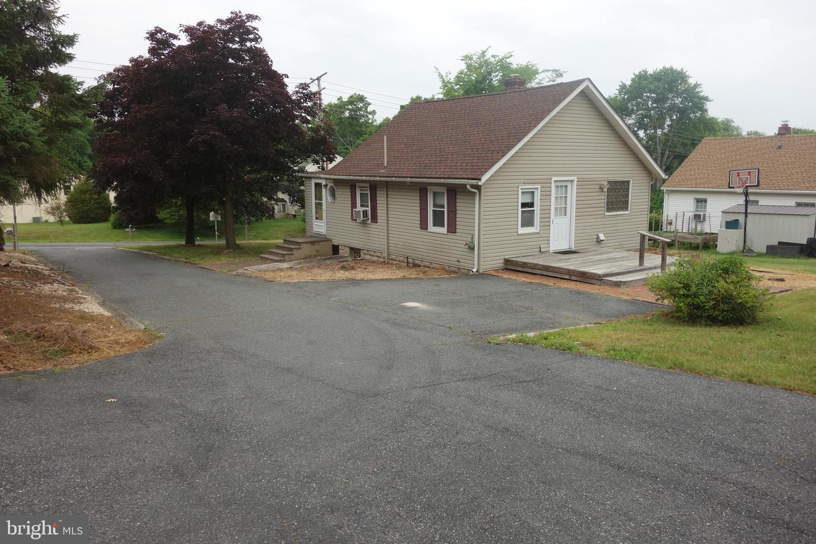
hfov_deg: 65.5
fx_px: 635
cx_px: 408
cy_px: 272
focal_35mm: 28
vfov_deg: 46.4
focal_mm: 10.4
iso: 125
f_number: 5.6
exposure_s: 1/100
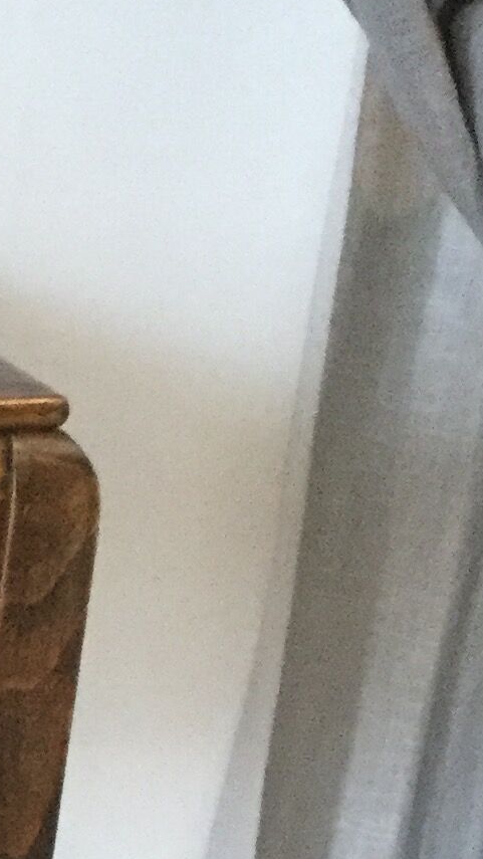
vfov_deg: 15.8
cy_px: 1110
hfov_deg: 8.2
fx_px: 2937
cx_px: -876
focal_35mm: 129
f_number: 2.4
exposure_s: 1/33
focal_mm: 3.3
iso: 200
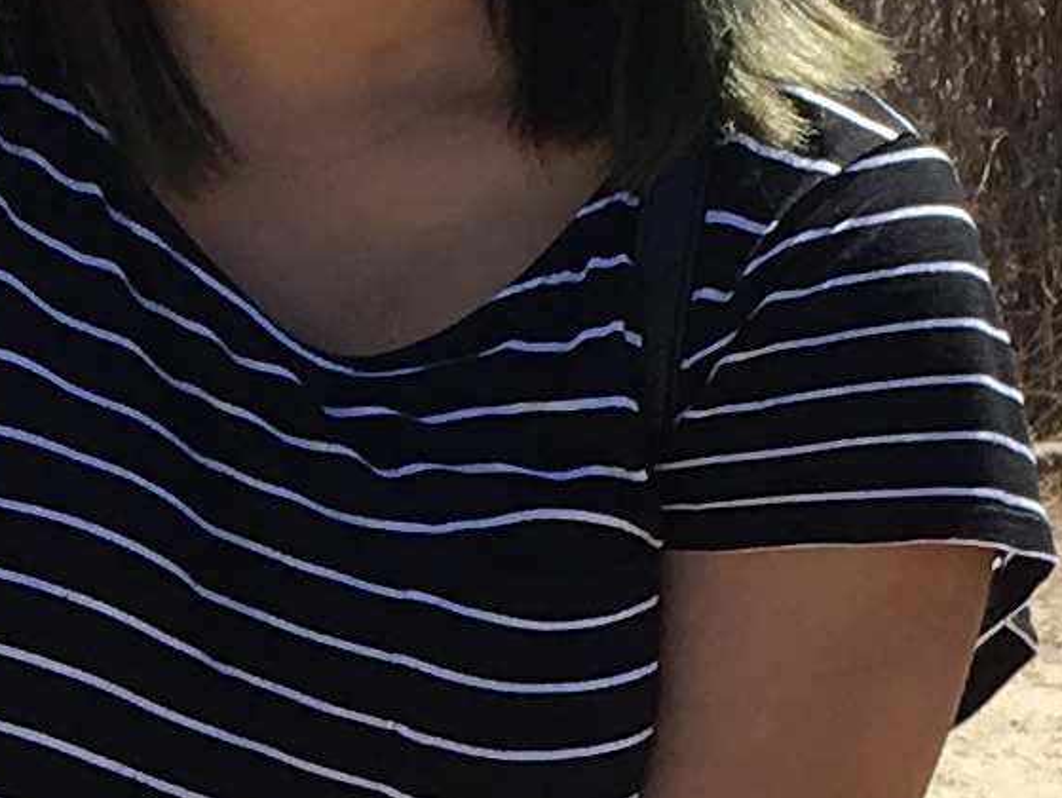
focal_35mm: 209
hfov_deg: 9.1
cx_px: -724
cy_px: 1148
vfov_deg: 7.0
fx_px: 6416
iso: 25
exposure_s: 1/962
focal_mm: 4.15
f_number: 2.2
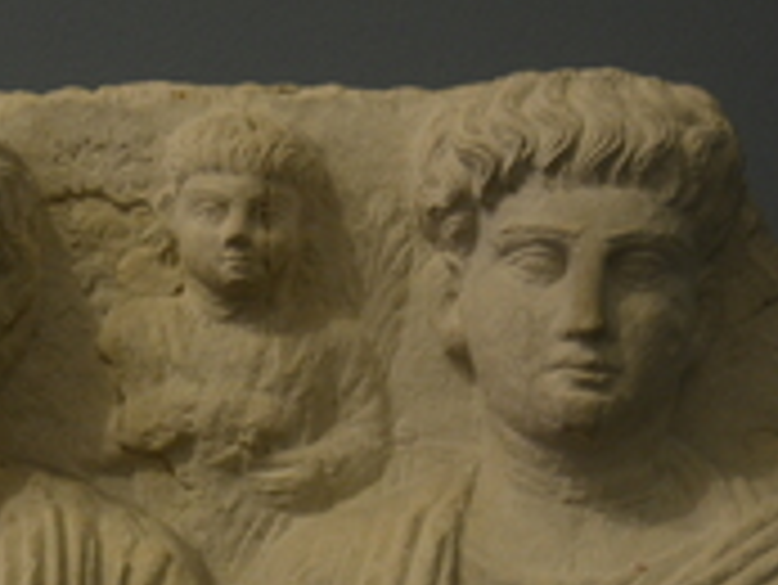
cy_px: 641
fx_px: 2137
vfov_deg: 15.2
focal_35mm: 95
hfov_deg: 20.4
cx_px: 153
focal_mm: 26
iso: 1250
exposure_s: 1/8
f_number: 3.8
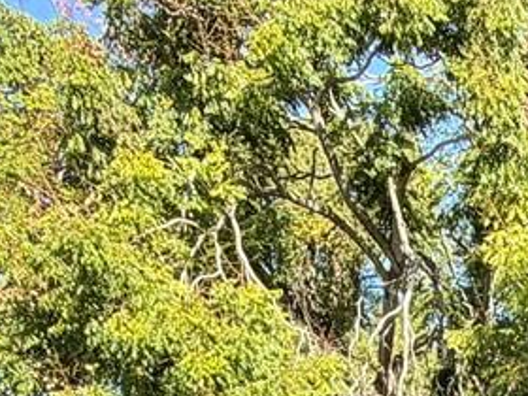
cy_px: 1058
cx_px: 758
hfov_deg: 21.2
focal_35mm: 80
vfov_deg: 12.4
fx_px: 1220
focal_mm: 2.22
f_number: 2.2
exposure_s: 1/238
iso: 40
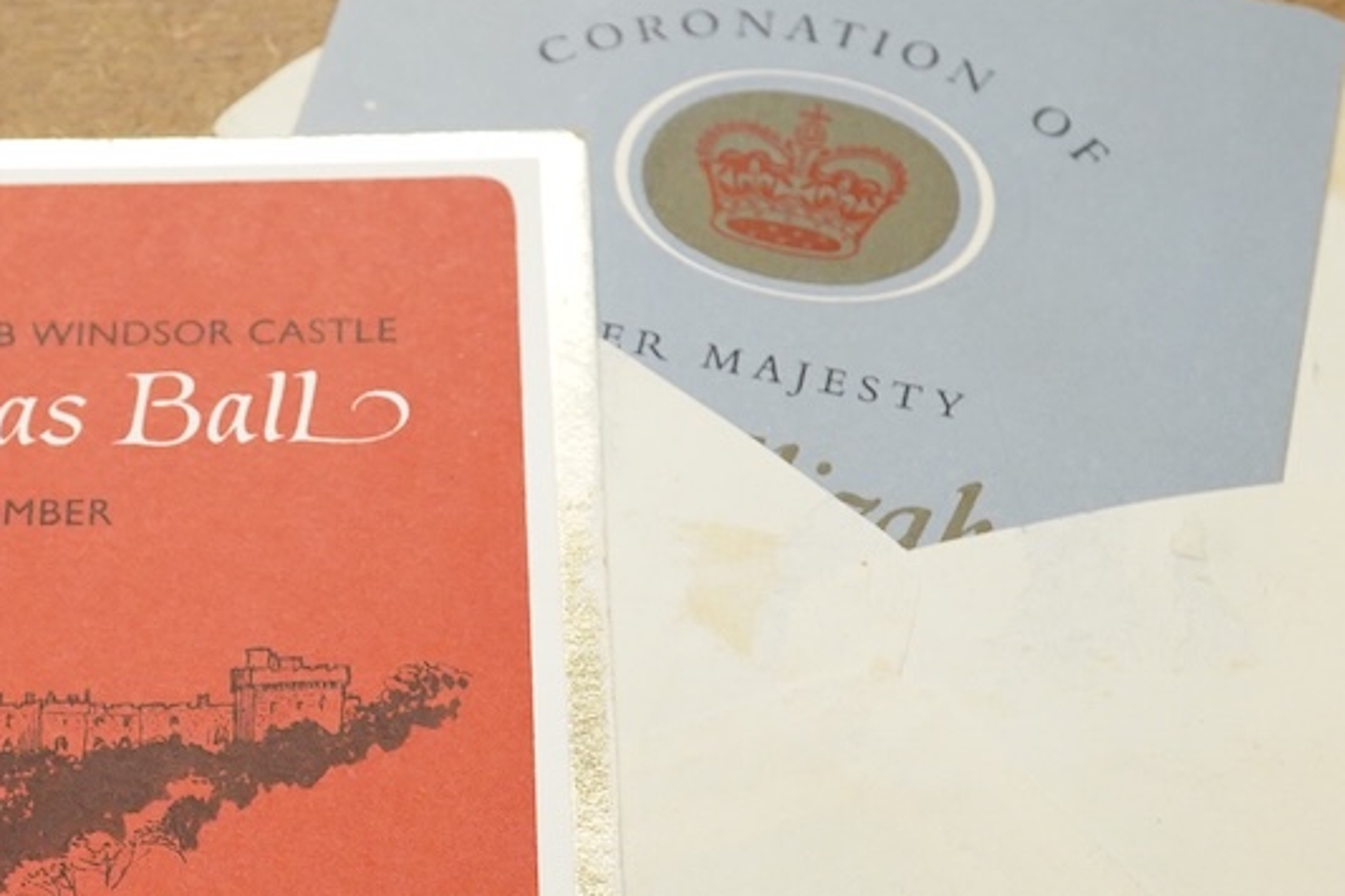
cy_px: 525
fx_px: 3548
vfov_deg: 14.4
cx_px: 201
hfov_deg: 21.1
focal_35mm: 95
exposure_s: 1/200
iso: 2500
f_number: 10
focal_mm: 30
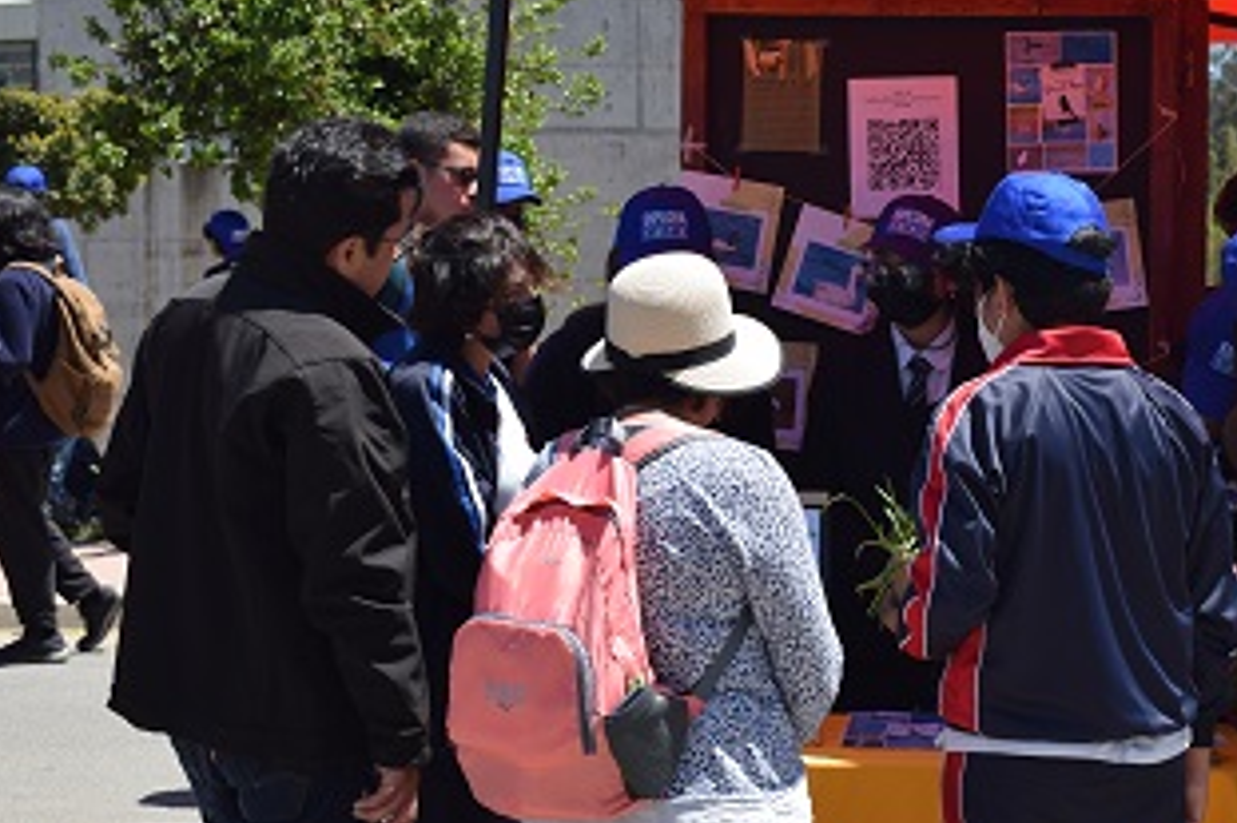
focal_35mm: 82
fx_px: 2816
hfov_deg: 24.7
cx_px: 821
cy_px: 300
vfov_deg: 16.6
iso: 200
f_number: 9
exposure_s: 1/320
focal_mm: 40
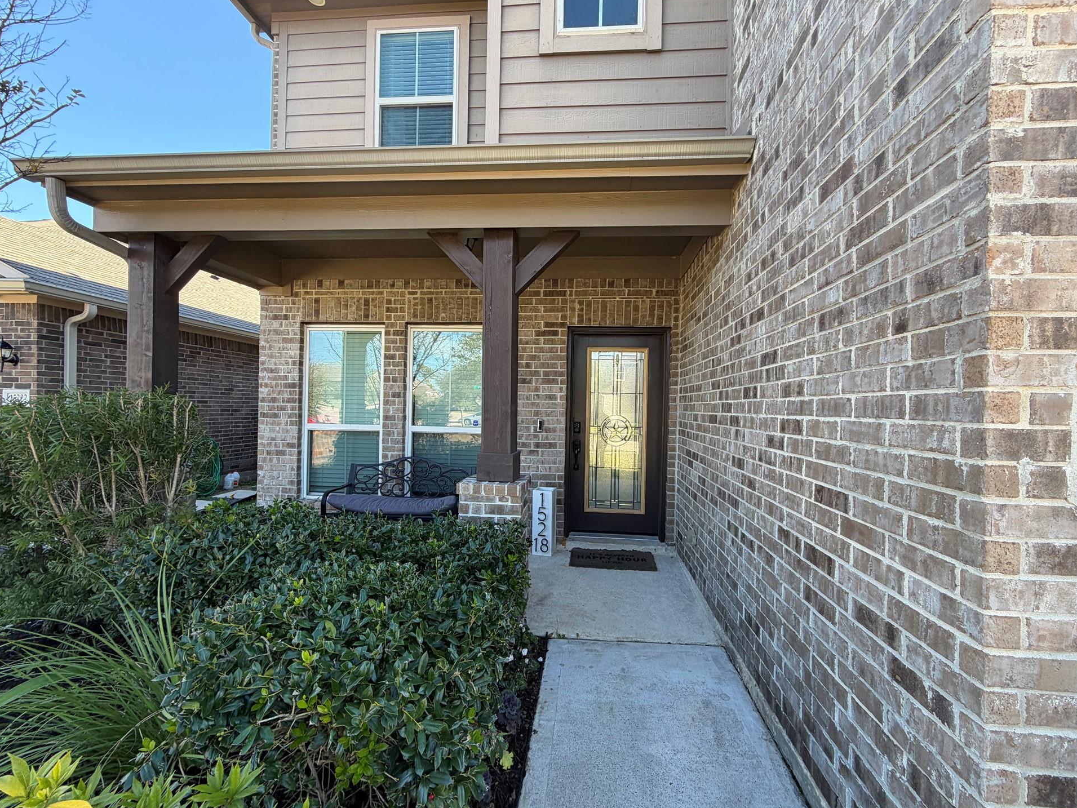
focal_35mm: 15
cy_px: 409
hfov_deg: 98.1
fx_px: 467
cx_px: 553
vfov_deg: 81.8
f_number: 2.2
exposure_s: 1/135
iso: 50
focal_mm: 2.22
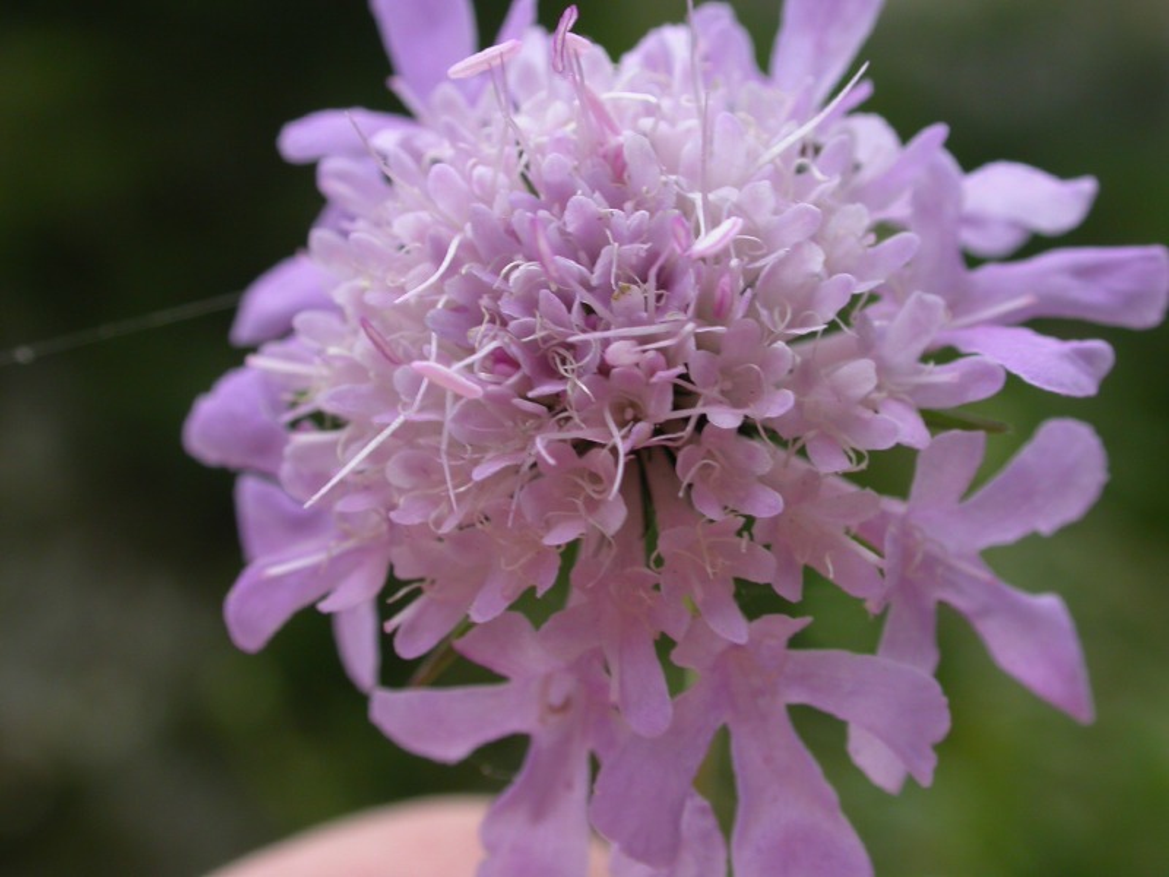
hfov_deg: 25.0
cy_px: 438
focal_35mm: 78
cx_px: 584
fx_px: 2634
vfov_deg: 18.9
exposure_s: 1/62.8
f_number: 5
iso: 100
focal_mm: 16.2
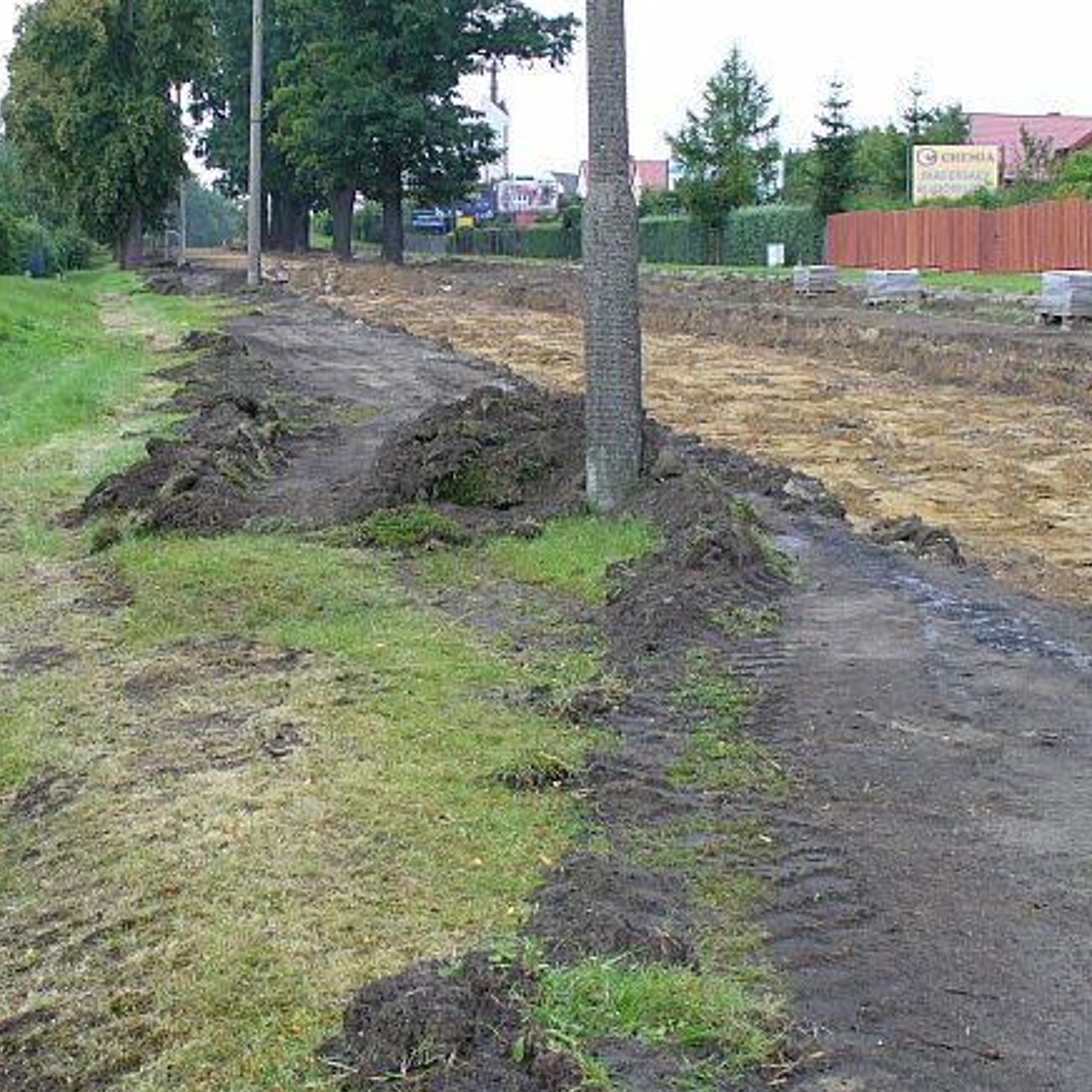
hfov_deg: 28.6
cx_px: 453
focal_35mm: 60
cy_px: 486
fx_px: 2141
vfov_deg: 28.6
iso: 80
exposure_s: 1/50
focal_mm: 6.1
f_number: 2.8
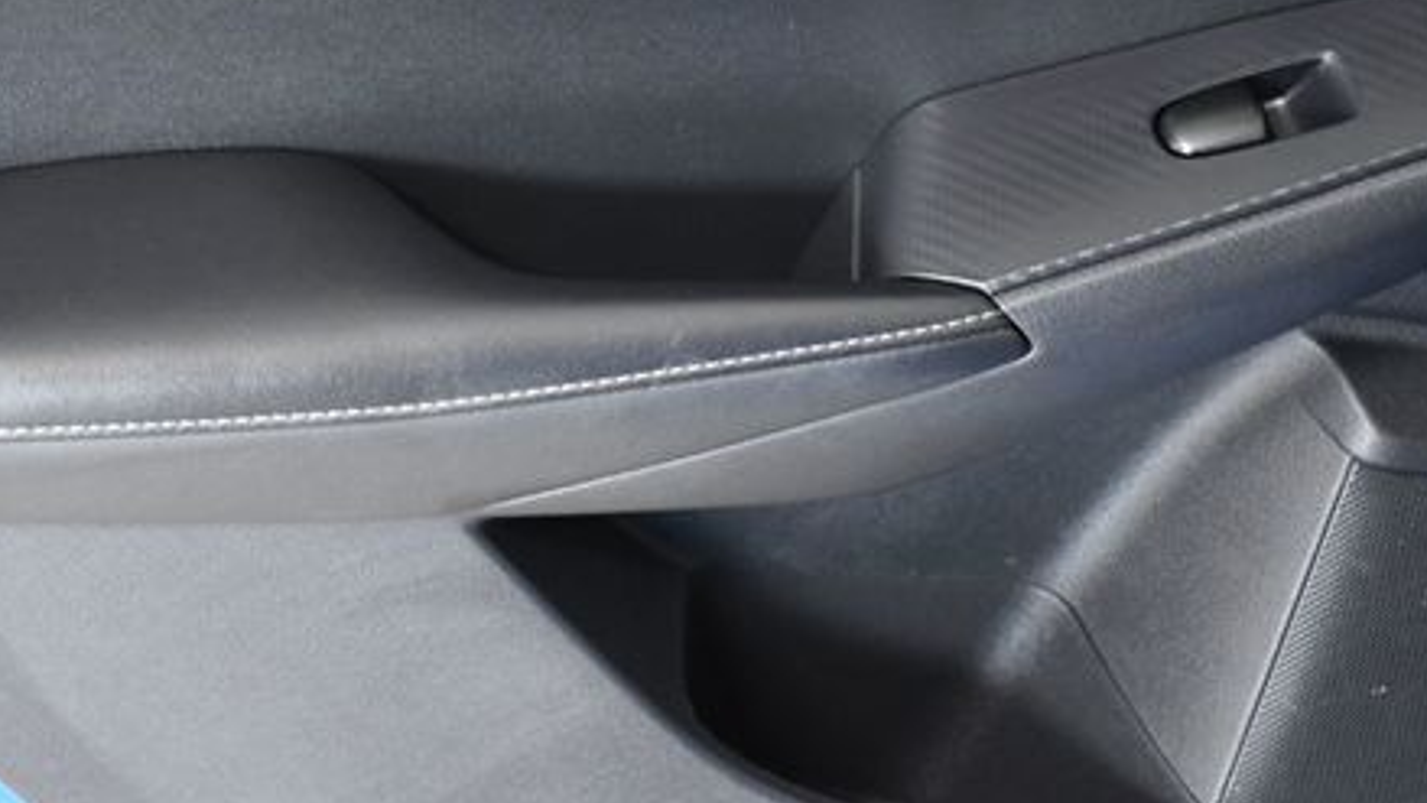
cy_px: 150
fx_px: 4162
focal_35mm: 110
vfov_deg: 11.0
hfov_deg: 19.4
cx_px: 484
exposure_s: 1/100
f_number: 5
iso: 2500
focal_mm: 48
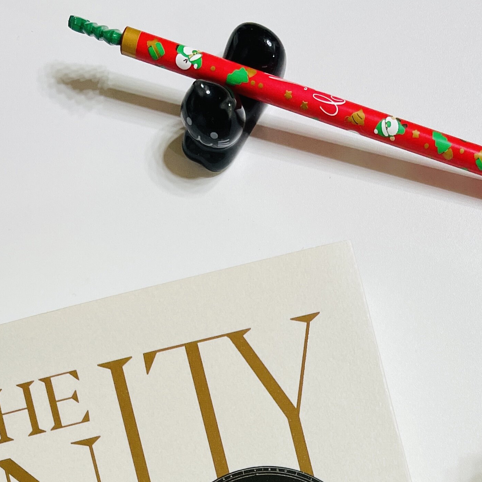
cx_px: 324
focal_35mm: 66
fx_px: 1040
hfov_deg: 25.9
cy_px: 581
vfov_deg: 23.8
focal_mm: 4.2
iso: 125
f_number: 1.6
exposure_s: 1/120
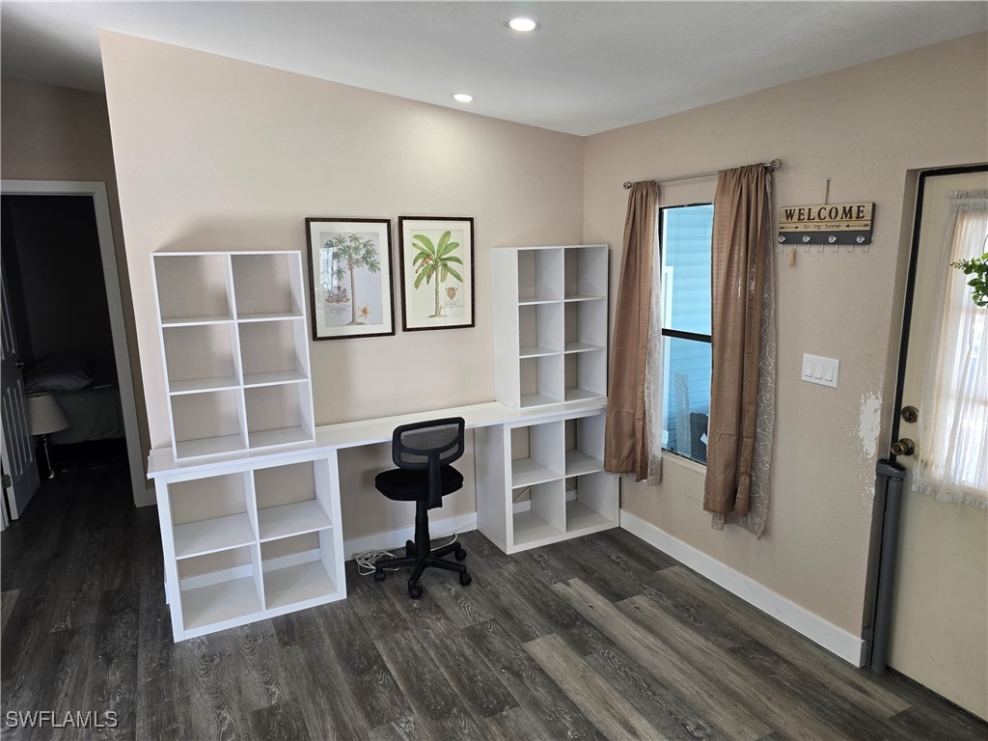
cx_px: 494
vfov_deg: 58.9
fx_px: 656
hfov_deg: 73.9
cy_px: 370
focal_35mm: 23
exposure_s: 1/120
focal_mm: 6.3
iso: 64
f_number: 1.7
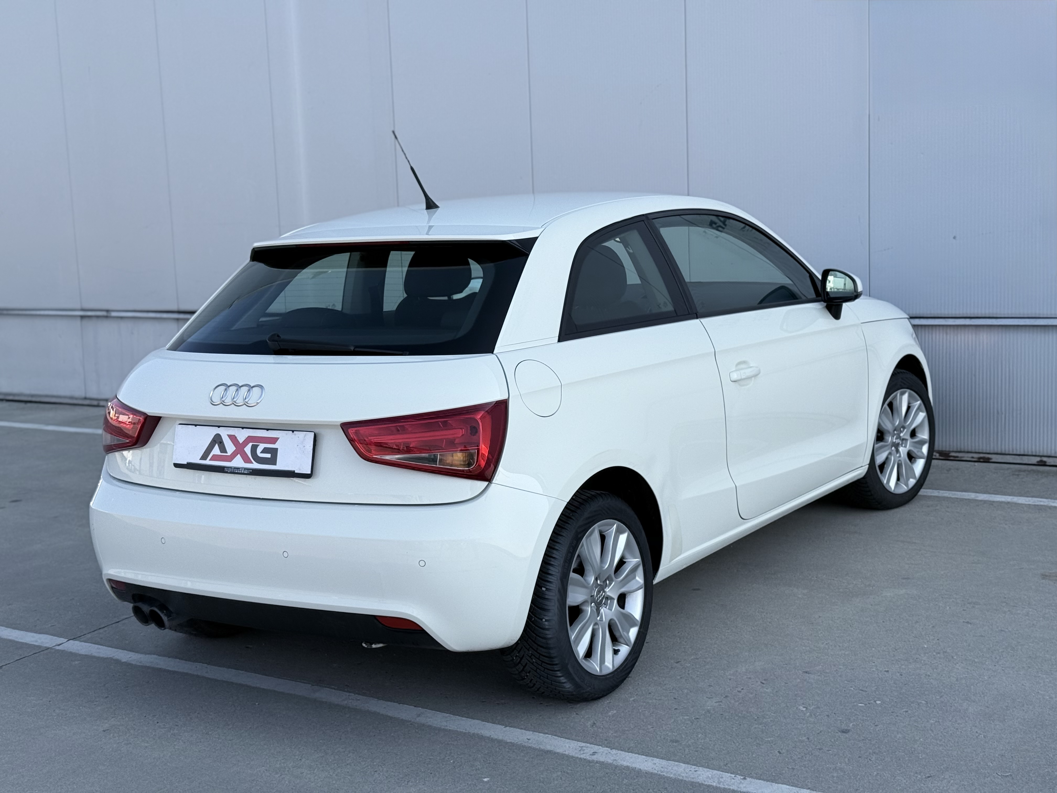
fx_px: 1466
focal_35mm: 48
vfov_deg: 30.3
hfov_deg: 39.7
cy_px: 396
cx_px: 528
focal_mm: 6.76
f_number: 1.78
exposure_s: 1/2494
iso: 64
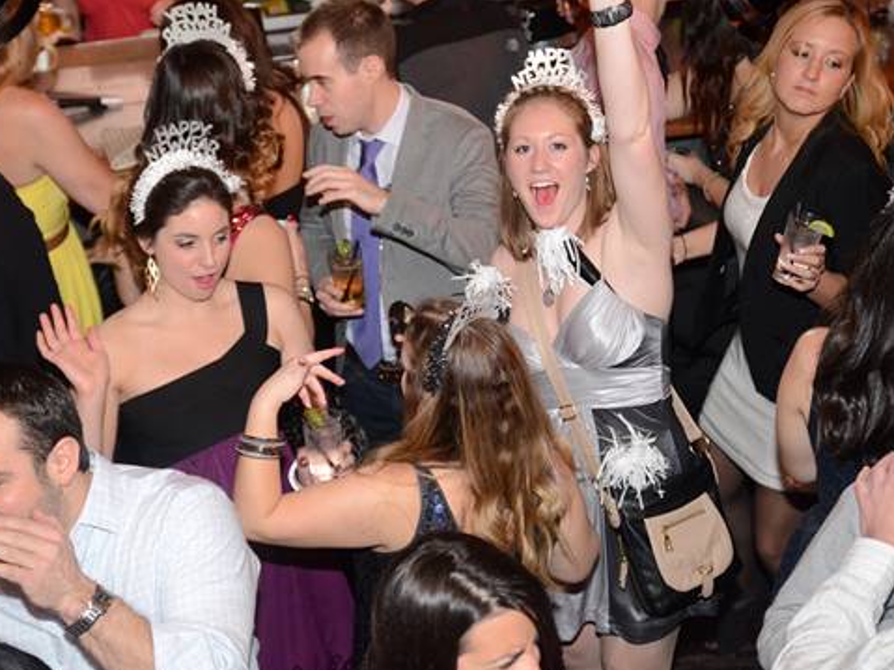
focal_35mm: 76
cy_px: 336
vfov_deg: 19.4
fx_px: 1962
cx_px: 427
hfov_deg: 25.7
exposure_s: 1/125
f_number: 2.8
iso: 2500
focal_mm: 46
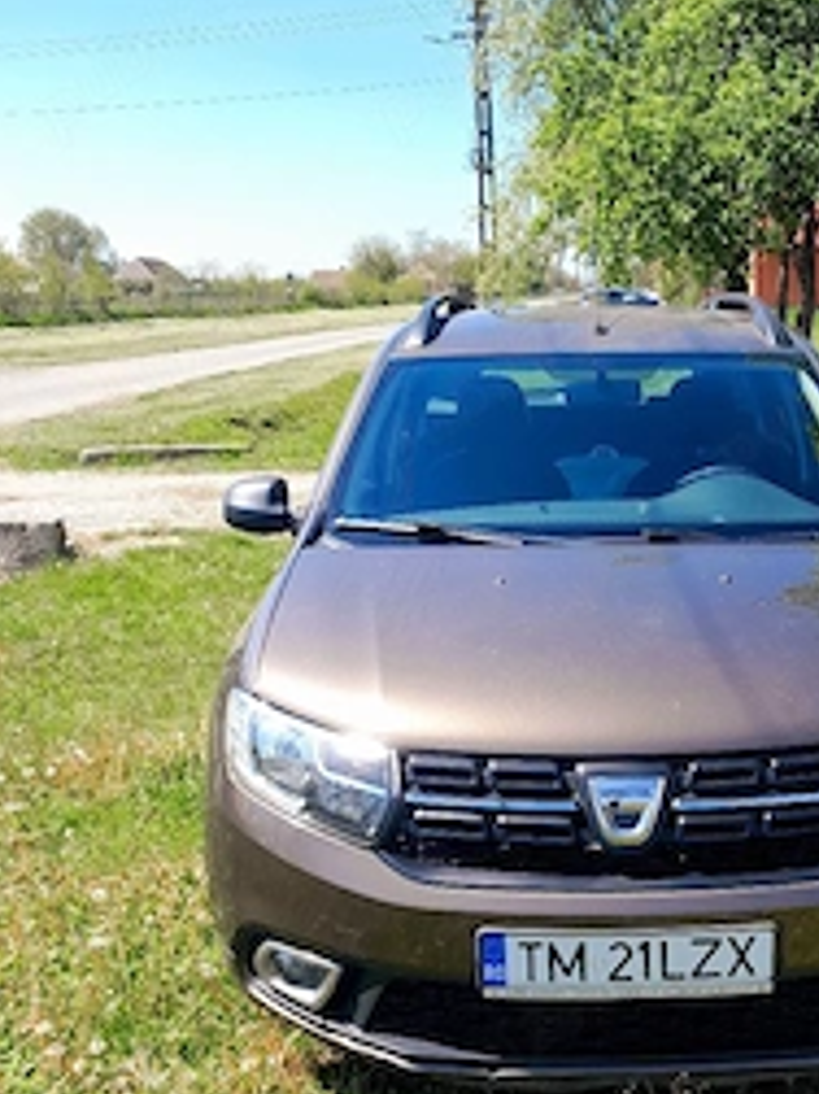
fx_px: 1358
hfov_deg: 33.0
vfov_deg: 43.1
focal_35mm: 43
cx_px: 606
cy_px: 758
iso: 40
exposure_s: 1/270
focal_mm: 4
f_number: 1.8
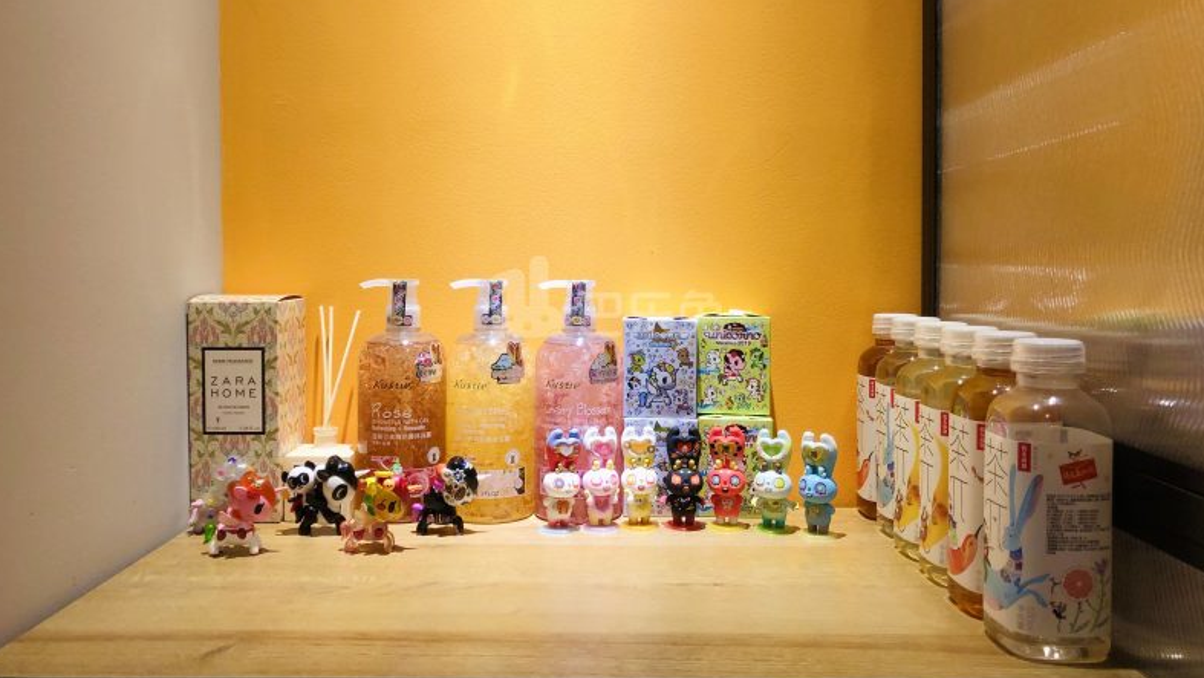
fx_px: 990
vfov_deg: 37.7
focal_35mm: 31
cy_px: 298
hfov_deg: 62.6
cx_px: 603
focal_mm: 3.99
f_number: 1.8
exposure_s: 1/33
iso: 40
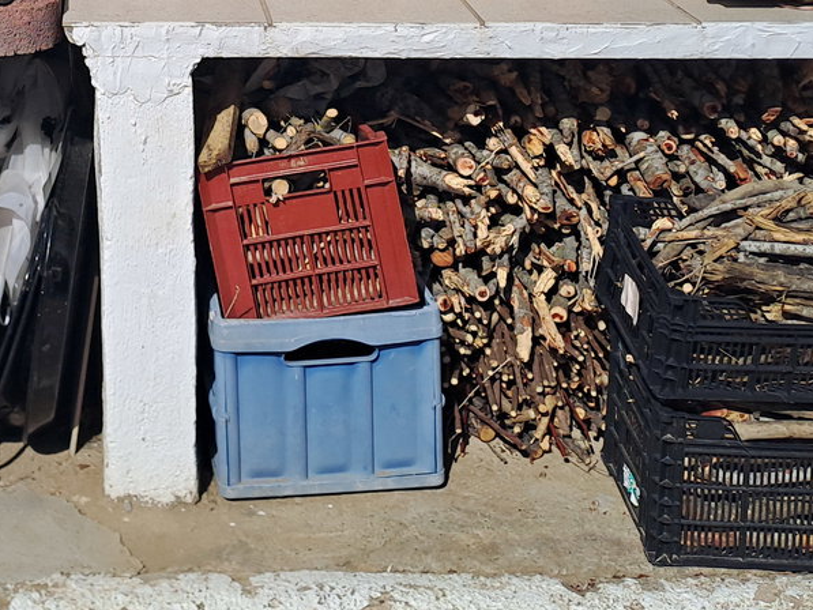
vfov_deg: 20.2
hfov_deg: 28.0
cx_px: 99
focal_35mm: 67
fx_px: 1574
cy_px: -174
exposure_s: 1/3610
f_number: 1.8
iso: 32
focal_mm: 4.65
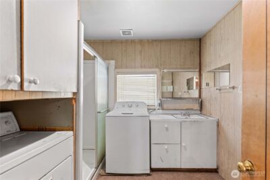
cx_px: 135
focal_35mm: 18
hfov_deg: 90.0
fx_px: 135
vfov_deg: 67.4
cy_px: 90
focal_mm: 18
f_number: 8
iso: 200
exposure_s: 1
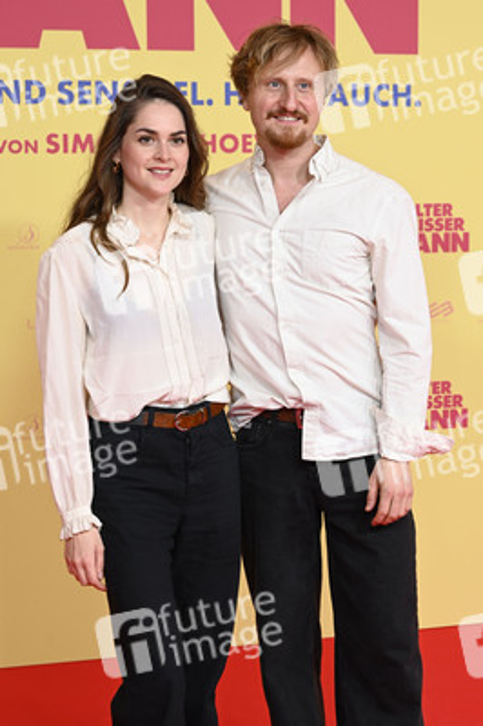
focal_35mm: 62
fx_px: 1250
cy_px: 363
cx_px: 242
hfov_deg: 21.9
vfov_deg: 32.4
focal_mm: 62
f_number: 6.3
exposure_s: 1/160
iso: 500
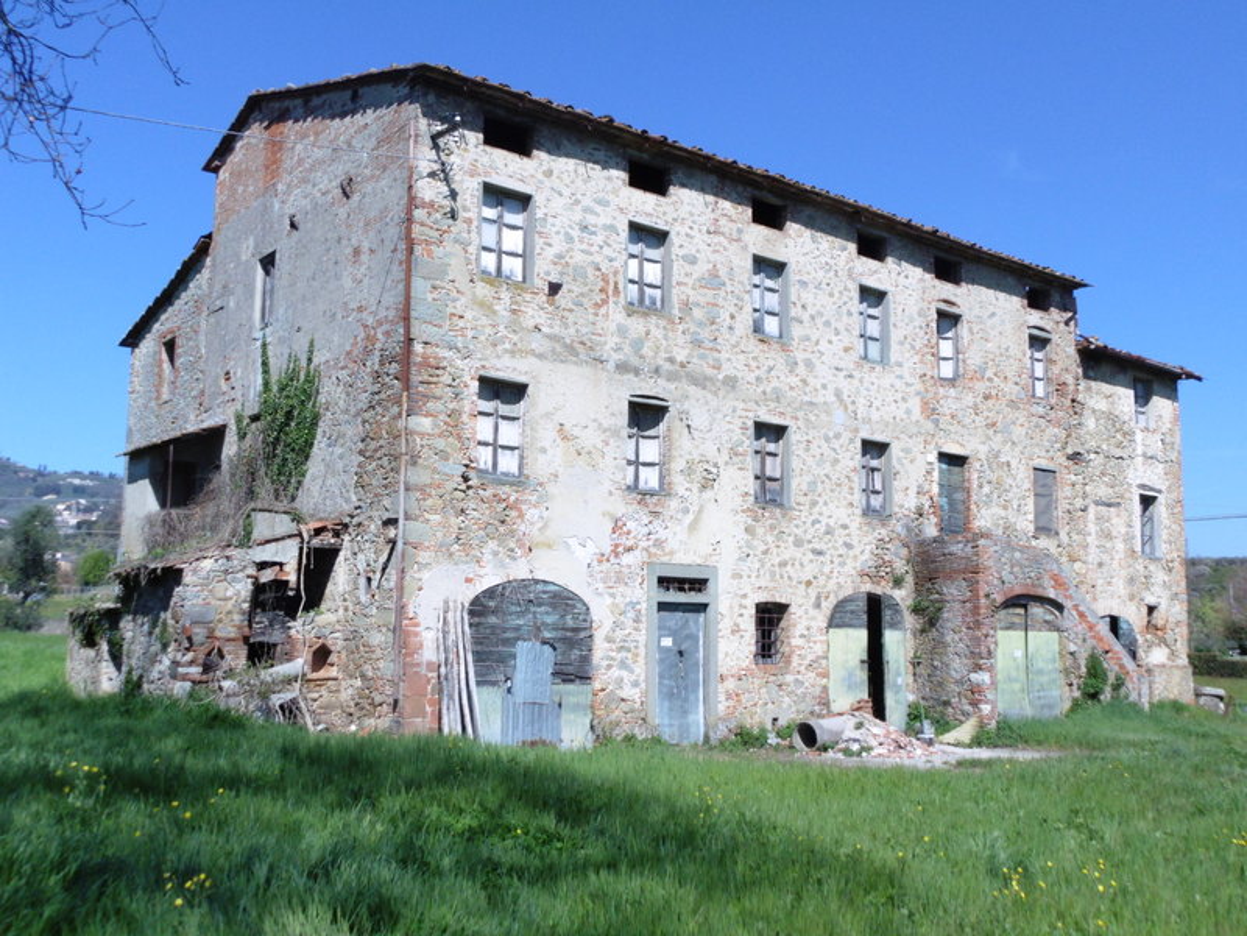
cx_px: 624
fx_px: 1261
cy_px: 468
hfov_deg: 52.6
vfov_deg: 40.7
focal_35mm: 35
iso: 100
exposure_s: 1/1500
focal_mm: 6.4
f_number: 3.5
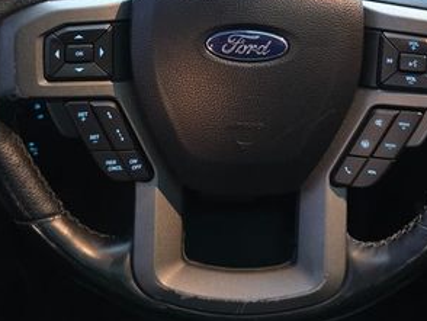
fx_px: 617
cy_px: 3
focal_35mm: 50
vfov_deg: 27.5
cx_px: 237
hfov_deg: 38.1
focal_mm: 6.3
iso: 640
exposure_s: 1/41.6
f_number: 1.7
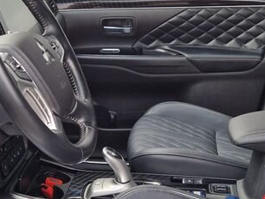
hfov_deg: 25.7
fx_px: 581
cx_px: 126
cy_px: 149
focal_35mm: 76
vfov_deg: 19.2
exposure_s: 1/180
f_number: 1.8
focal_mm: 5.4
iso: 100
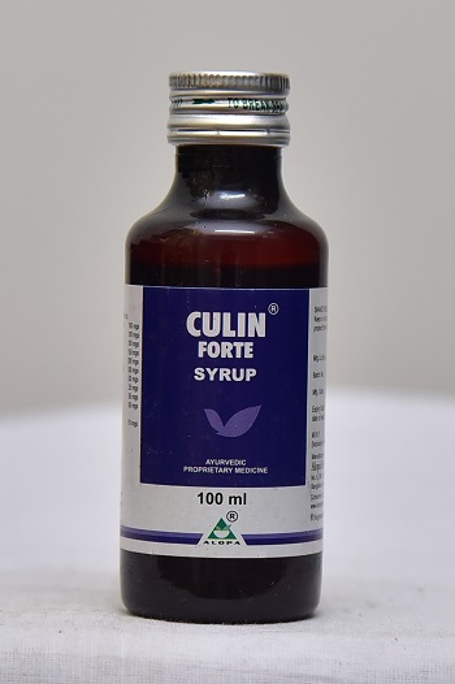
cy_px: 342
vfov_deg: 24.8
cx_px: 228
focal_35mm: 82
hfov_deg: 16.6
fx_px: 1557
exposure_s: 1/125
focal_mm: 82
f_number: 4.5
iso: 1600
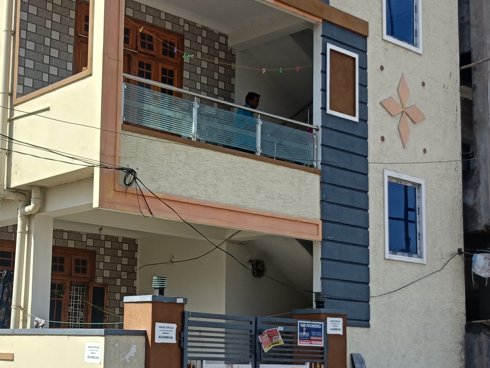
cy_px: 220
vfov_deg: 24.8
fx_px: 835
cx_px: 174
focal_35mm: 59
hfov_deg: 32.5
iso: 100
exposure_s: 1/844
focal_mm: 4.7
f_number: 1.7
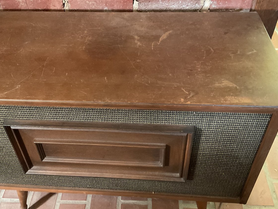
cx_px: 124
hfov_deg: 47.8
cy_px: 97
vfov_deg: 36.8
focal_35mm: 39
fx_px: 313
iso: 400
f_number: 1.8
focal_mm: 3
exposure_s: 1/30
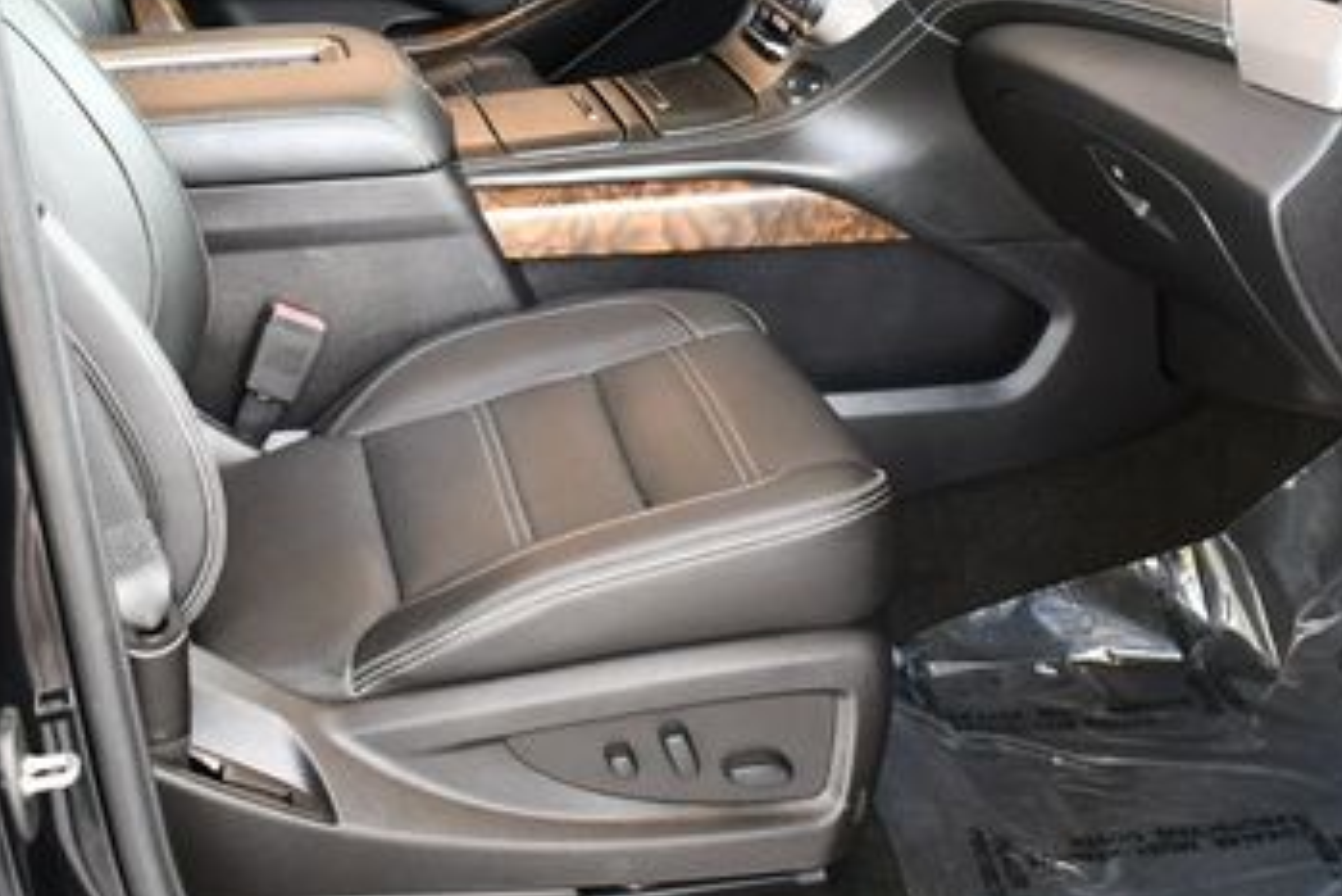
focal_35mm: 66
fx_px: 2461
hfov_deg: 30.5
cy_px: 296
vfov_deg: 20.6
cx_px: 688
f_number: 3.5
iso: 900
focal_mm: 18
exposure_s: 1/125
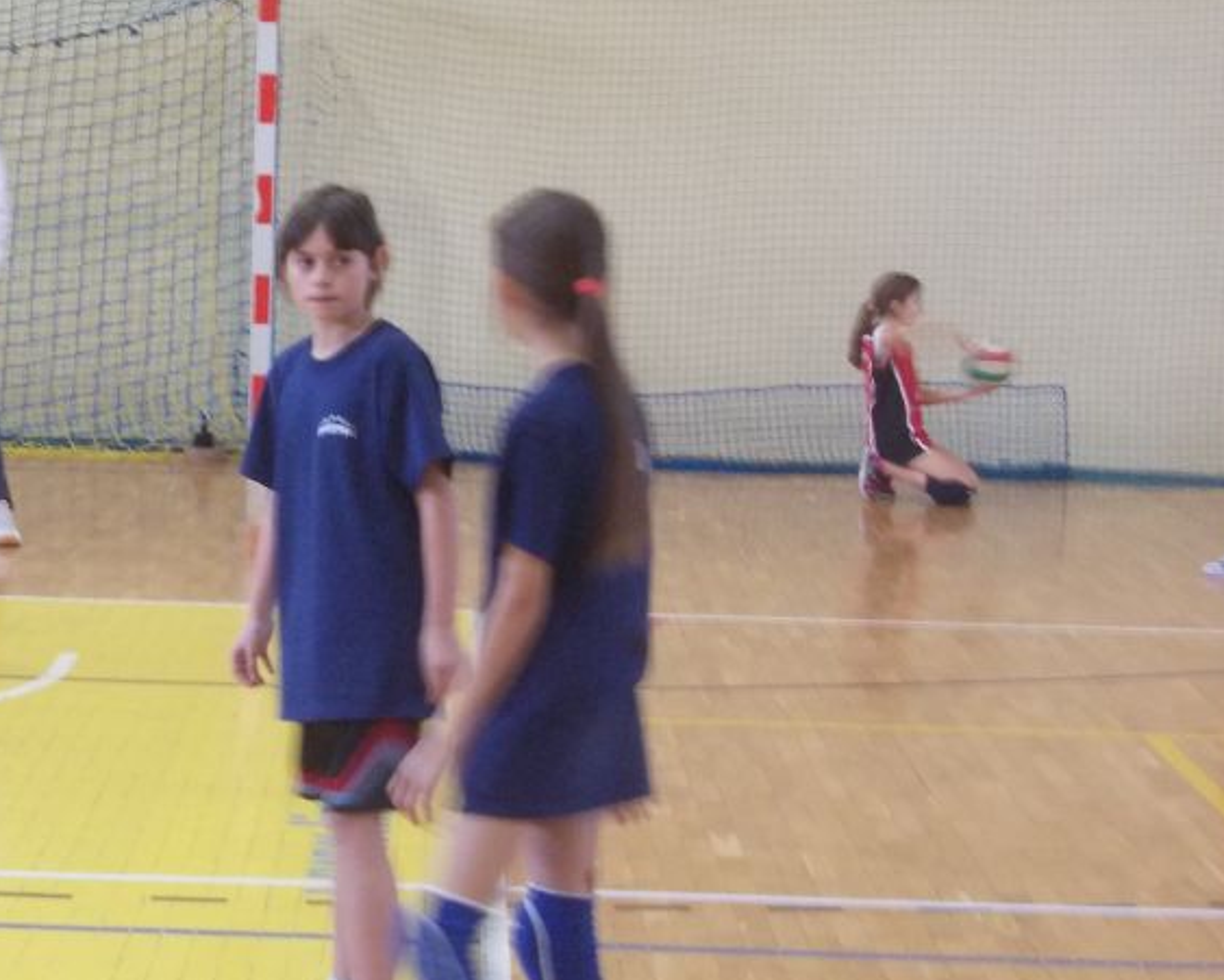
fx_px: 4458
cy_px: 350
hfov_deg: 15.5
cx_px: 172
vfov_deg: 12.5
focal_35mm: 123
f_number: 4.3
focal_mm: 10
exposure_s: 1/8
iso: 200
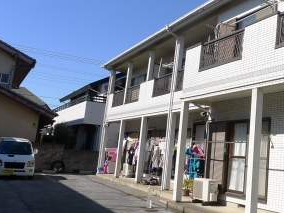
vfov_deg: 26.9
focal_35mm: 54
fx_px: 443
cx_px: 284
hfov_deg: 32.7
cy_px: 80
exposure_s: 1/640
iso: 80
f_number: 4
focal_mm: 5.1
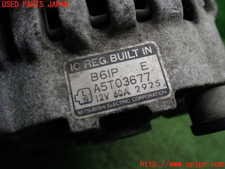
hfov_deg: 60.0
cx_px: 112
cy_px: 84
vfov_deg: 46.8
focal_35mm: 30
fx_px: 195
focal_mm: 5.4
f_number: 2.3
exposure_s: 1/125
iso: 400
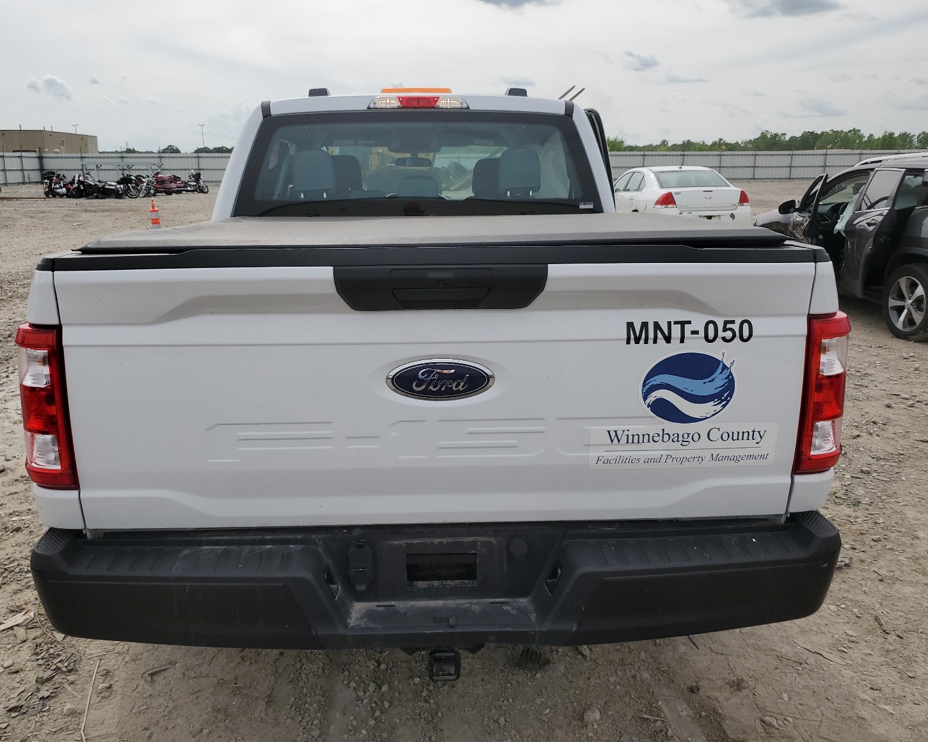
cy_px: 367
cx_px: 431
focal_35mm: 28
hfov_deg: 62.1
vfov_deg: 51.5
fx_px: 769
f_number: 1.5
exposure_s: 1/5000
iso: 50
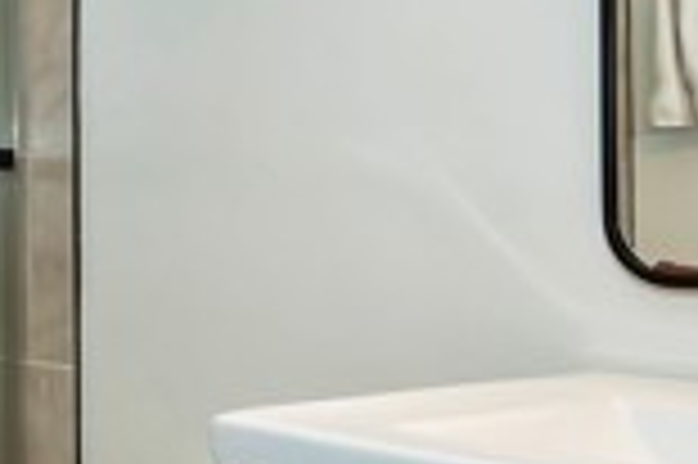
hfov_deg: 30.9
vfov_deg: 21.9
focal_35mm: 62
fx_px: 1201
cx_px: 63
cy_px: 259
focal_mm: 10
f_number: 8
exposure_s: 1/30
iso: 400
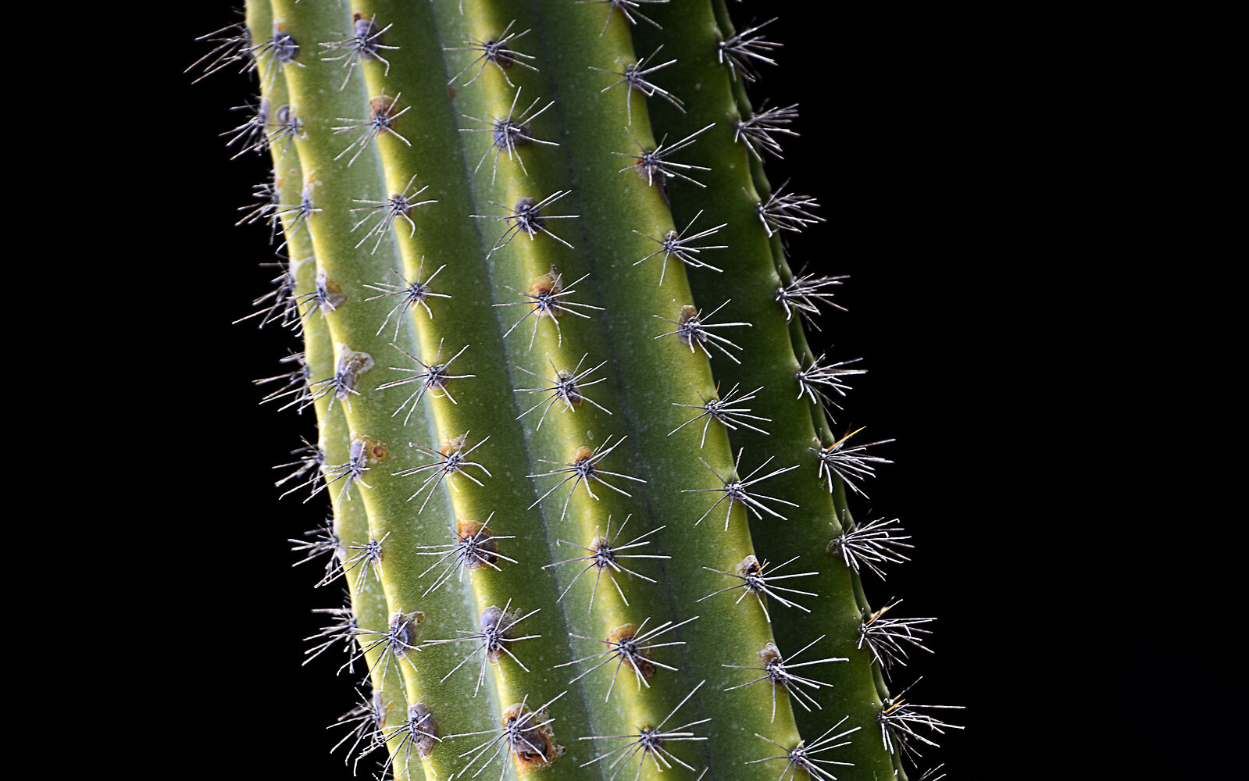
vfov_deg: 2.9
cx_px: 625
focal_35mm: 459
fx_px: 15627
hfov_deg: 4.6
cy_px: 736
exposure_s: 1/250
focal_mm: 300
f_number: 5.6
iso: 160
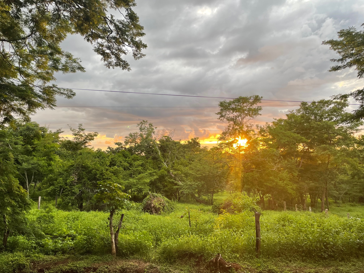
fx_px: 273
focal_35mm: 26
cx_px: 182
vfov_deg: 53.1
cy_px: 136
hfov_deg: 67.3
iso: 64
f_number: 1.6
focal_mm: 4.2
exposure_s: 1/121
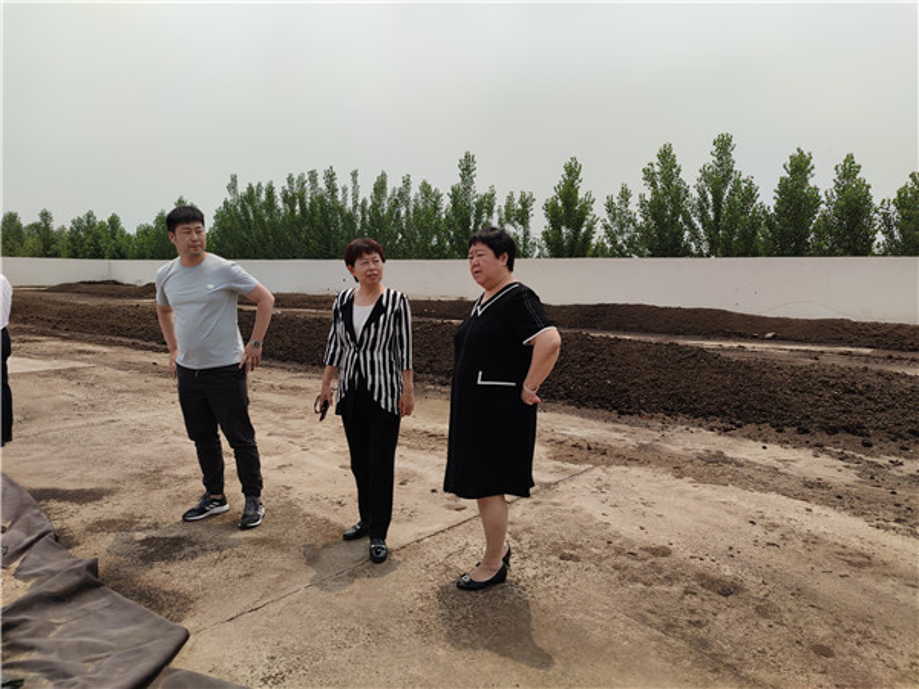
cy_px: 344
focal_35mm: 25
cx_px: 460
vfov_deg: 54.9
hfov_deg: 69.4
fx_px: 664
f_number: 1.75
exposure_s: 1/1284
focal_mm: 5.96
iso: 50
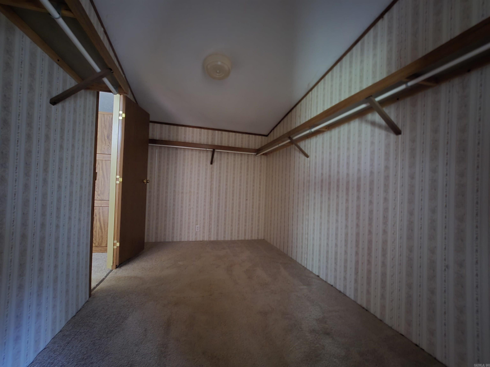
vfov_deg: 89.9
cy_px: 184
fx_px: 184
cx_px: 245
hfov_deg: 106.2
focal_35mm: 13
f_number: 2.2
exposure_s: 1/8
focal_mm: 2.2
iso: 1000
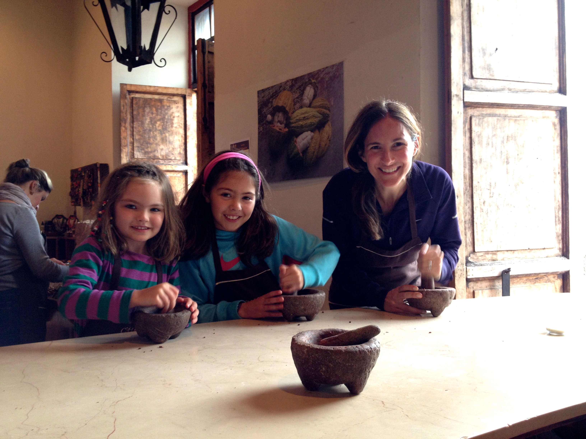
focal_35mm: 35
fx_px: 593
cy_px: 220
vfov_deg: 40.7
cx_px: 293
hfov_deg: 52.6
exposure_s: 1/20
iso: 80
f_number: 2.4
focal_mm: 4.28
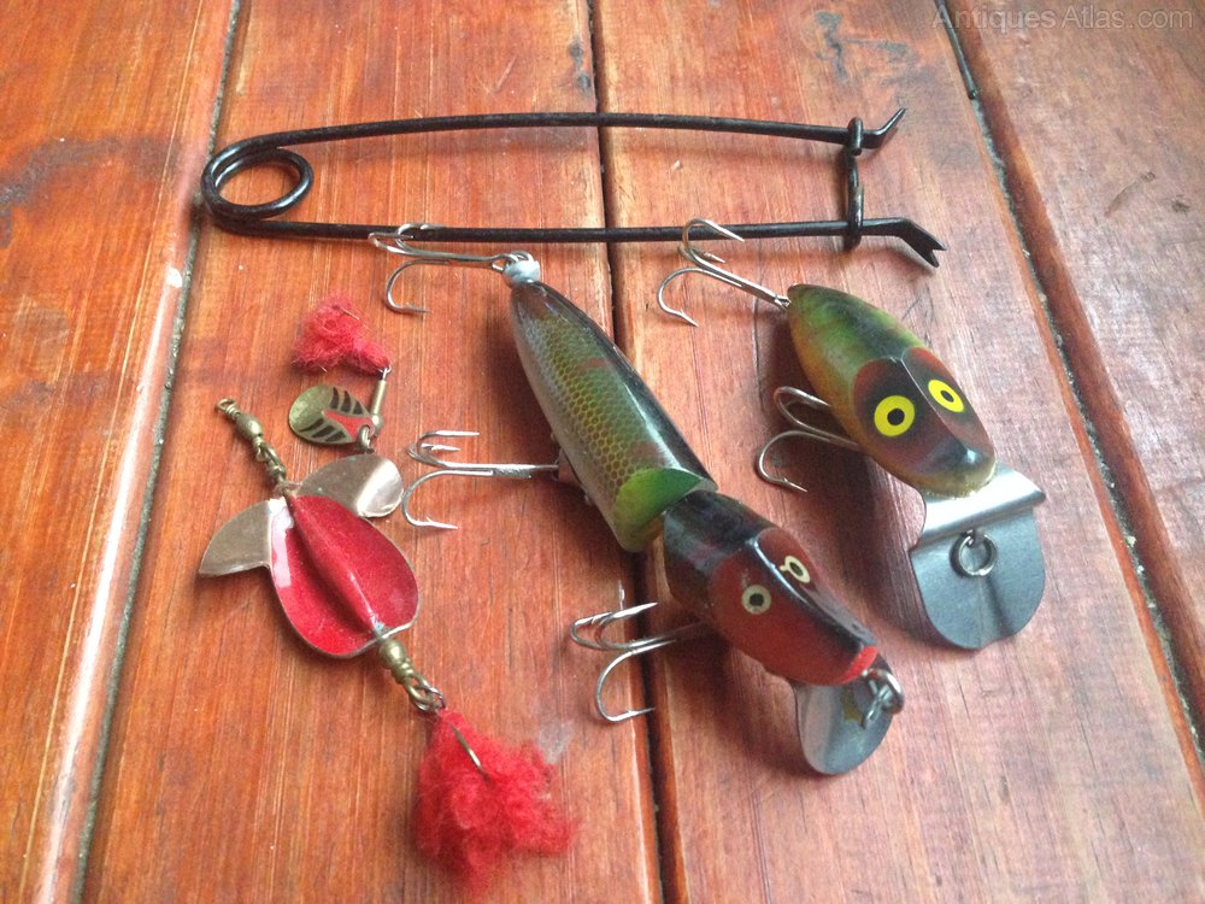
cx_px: 602
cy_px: 452
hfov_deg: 55.4
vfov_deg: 42.9
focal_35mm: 33
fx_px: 1149
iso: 500
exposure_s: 1/15
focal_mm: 4.12
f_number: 2.4
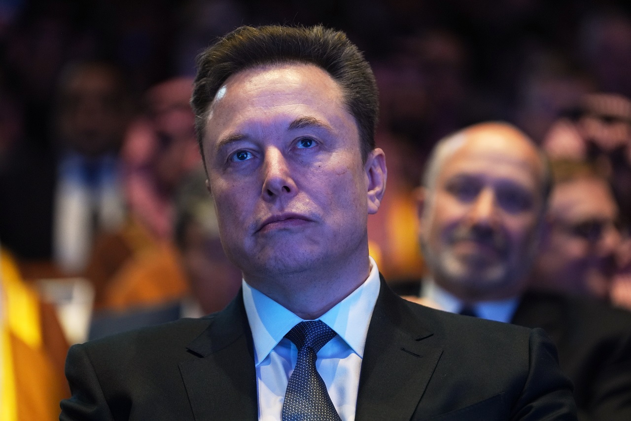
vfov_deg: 6.3
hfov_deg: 9.5
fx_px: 3803
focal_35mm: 217
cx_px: 316
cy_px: 210
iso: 2000
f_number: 4
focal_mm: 217
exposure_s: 1/80
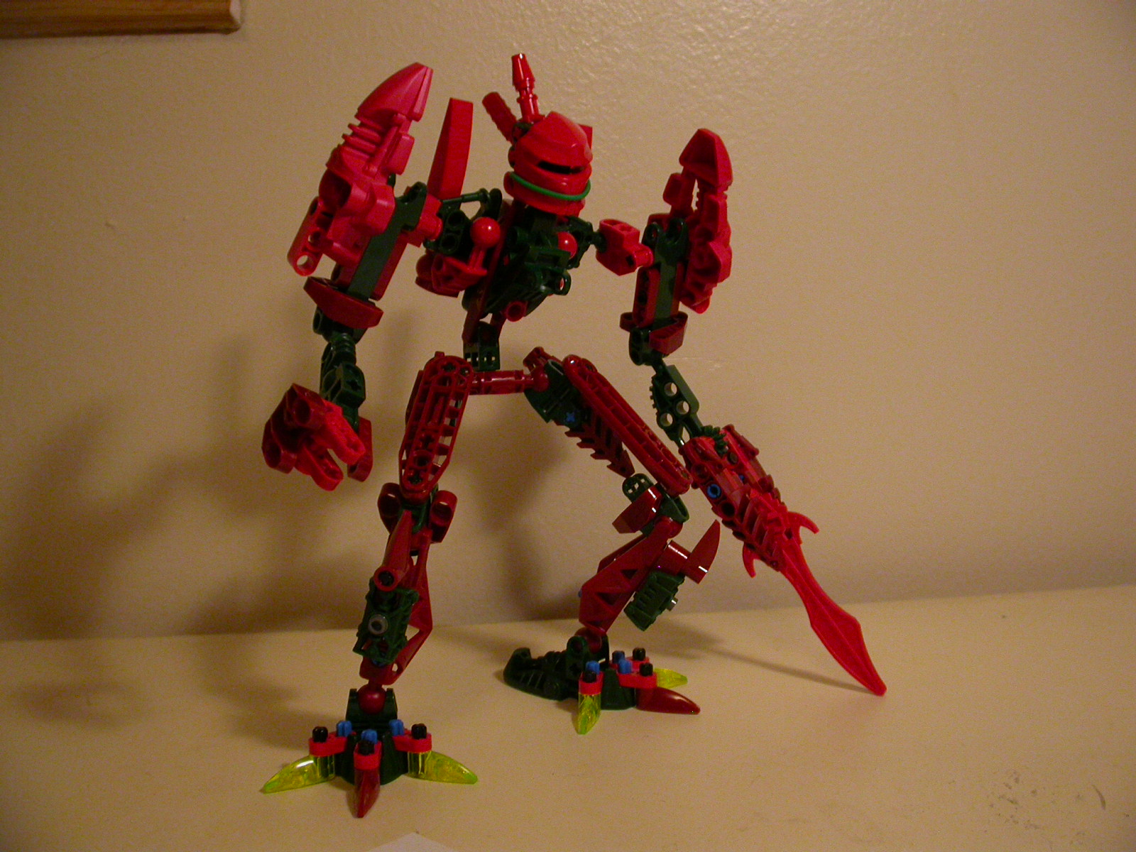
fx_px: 1346
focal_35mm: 41
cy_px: 426
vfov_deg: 35.1
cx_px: 568
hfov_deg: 45.8
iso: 200
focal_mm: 8.6
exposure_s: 1/30
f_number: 2.7
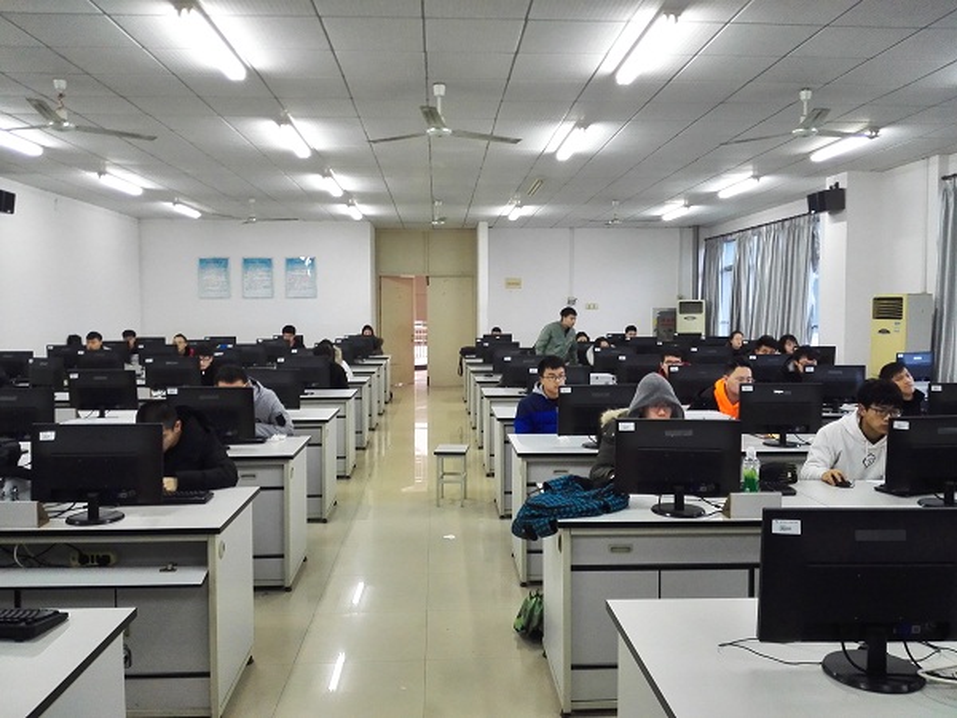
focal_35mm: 29
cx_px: 478
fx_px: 802
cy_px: 359
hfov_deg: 61.7
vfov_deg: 48.2
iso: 250
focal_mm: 3.8
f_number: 2
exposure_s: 1/33.3
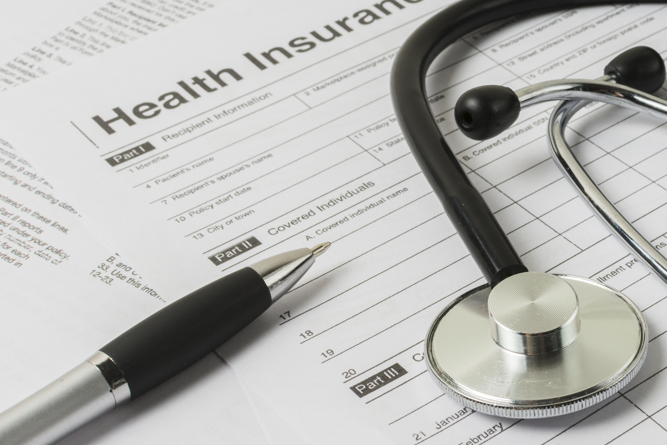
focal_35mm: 87
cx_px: 530
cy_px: 211
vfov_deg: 15.7
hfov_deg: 23.1
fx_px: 1609
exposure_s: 1/160
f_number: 10
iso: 100
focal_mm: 35
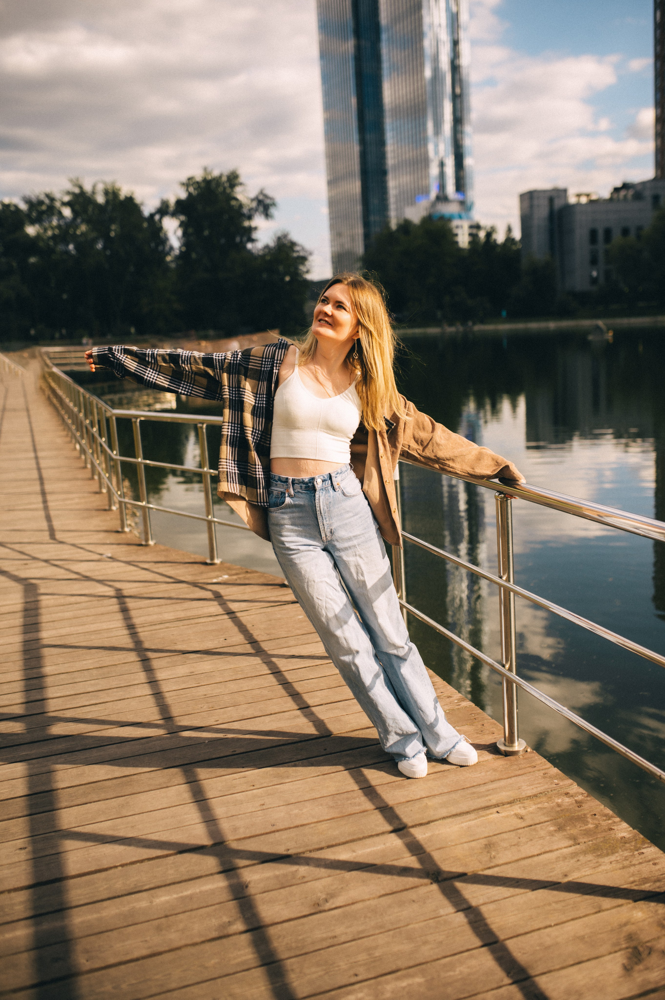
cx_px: 332
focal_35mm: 35
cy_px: 500
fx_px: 971
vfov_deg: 54.5
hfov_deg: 37.8
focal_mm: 35
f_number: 2.5
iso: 100
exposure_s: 1/2000
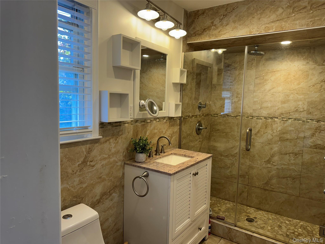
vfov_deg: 56.8
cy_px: 122
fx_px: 225
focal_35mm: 24
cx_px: 162
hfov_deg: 71.6
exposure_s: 1/120
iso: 100
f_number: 1.78
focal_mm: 6.76
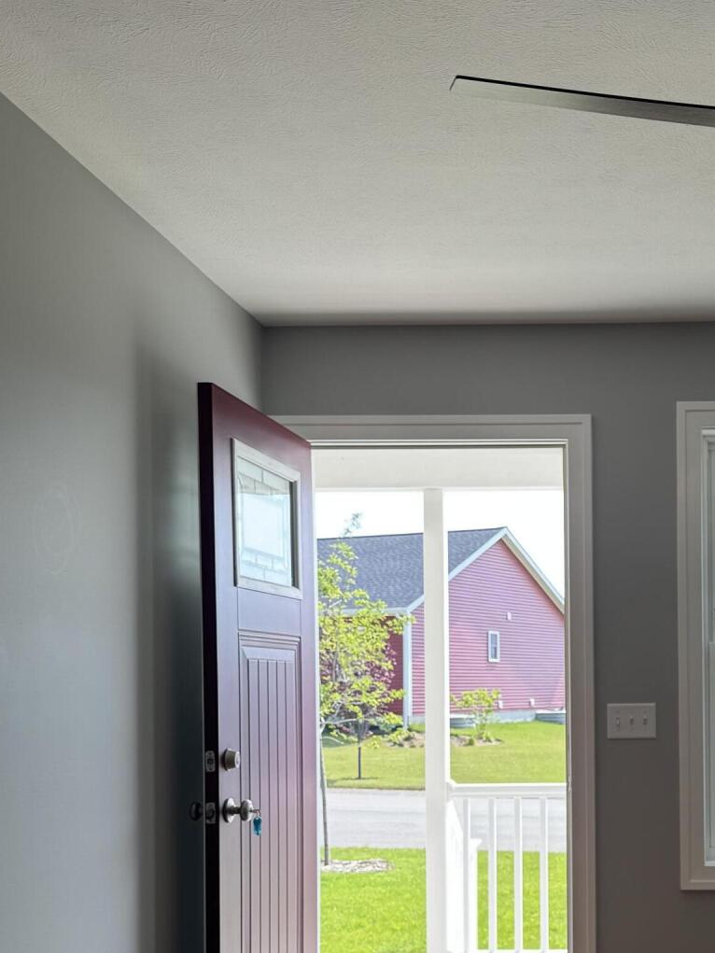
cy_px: 694
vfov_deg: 39.5
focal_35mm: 47
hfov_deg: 29.6
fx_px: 1294
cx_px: 648
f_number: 1.78
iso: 80
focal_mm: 6.76
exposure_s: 1/287
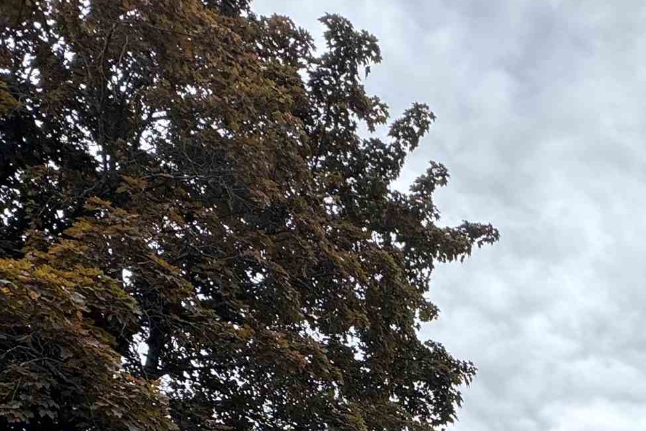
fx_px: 825
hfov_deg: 40.0
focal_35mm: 46
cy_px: 714
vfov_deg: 21.9
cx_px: 563
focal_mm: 2.22
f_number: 2.2
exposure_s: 1/831
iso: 50
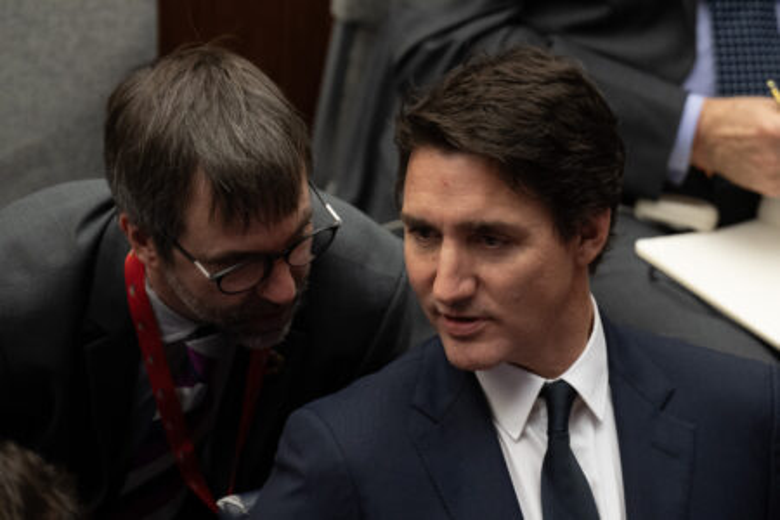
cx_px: 390
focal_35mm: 420
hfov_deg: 4.9
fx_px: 9099
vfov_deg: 3.3
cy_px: 260
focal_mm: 280
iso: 1600
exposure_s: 1/160
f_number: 4
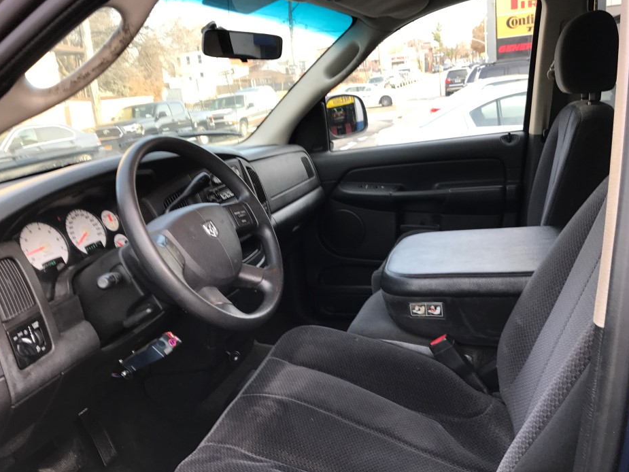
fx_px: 563
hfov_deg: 58.3
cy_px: 225
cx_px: 320
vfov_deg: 45.4
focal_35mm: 31
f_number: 1.8
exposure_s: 1/92
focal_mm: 3.99
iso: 20
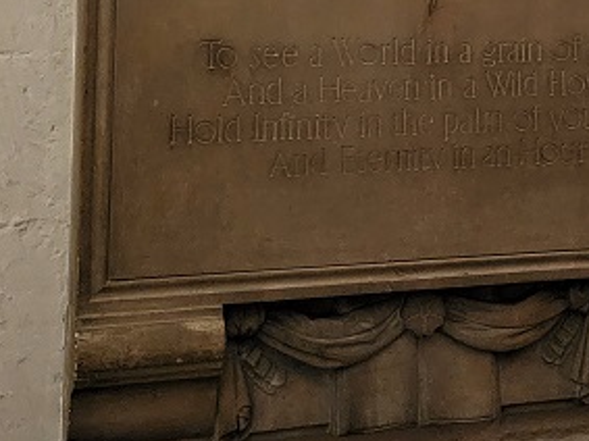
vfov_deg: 15.1
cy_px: -168
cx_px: 425
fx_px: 1565
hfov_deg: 21.2
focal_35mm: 92
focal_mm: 5.4
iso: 1000
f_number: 1.8
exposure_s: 1/25
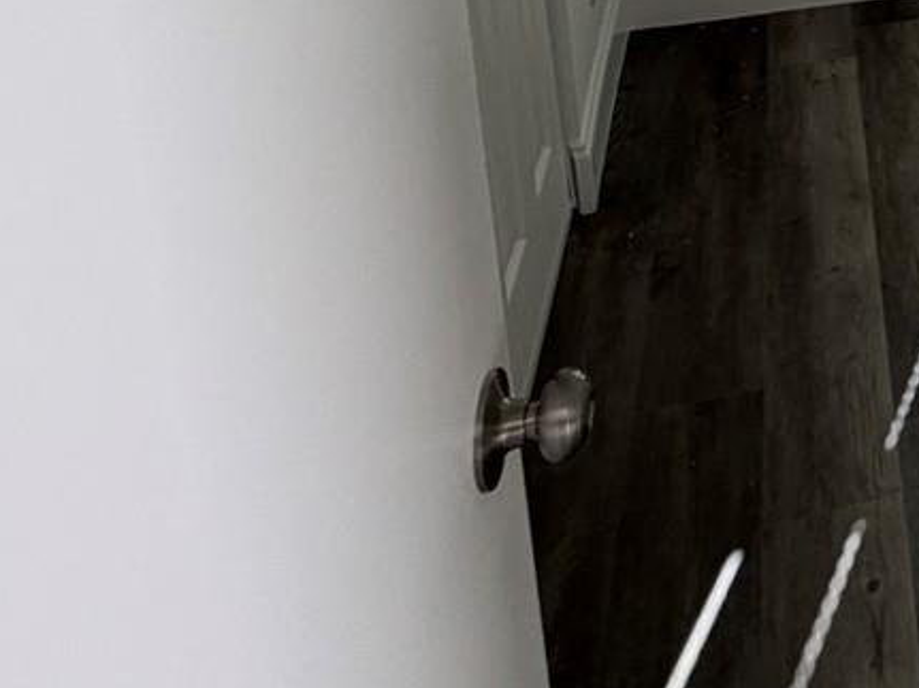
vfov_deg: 22.5
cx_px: 1309
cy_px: -366
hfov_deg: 27.7
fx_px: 1380
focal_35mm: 52
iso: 40
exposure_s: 1/131
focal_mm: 2.22
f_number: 2.2
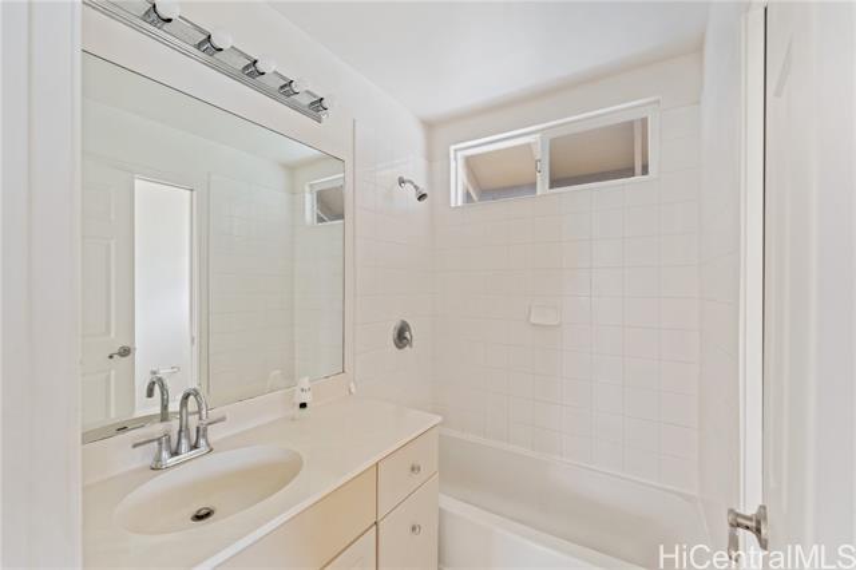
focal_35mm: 14
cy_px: 285
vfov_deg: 81.1
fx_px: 333
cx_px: 428
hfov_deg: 104.3
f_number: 9
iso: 400
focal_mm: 14
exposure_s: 1.6
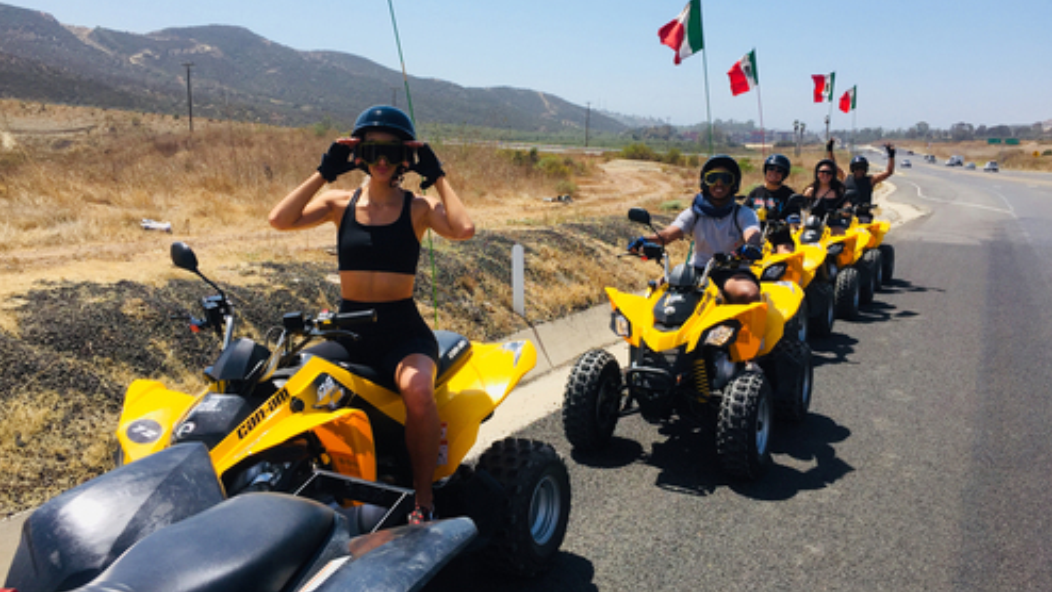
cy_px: 248
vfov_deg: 36.6
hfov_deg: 61.0
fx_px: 893
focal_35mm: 32
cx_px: 526
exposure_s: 1/2639
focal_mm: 4.15
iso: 32
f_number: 2.2
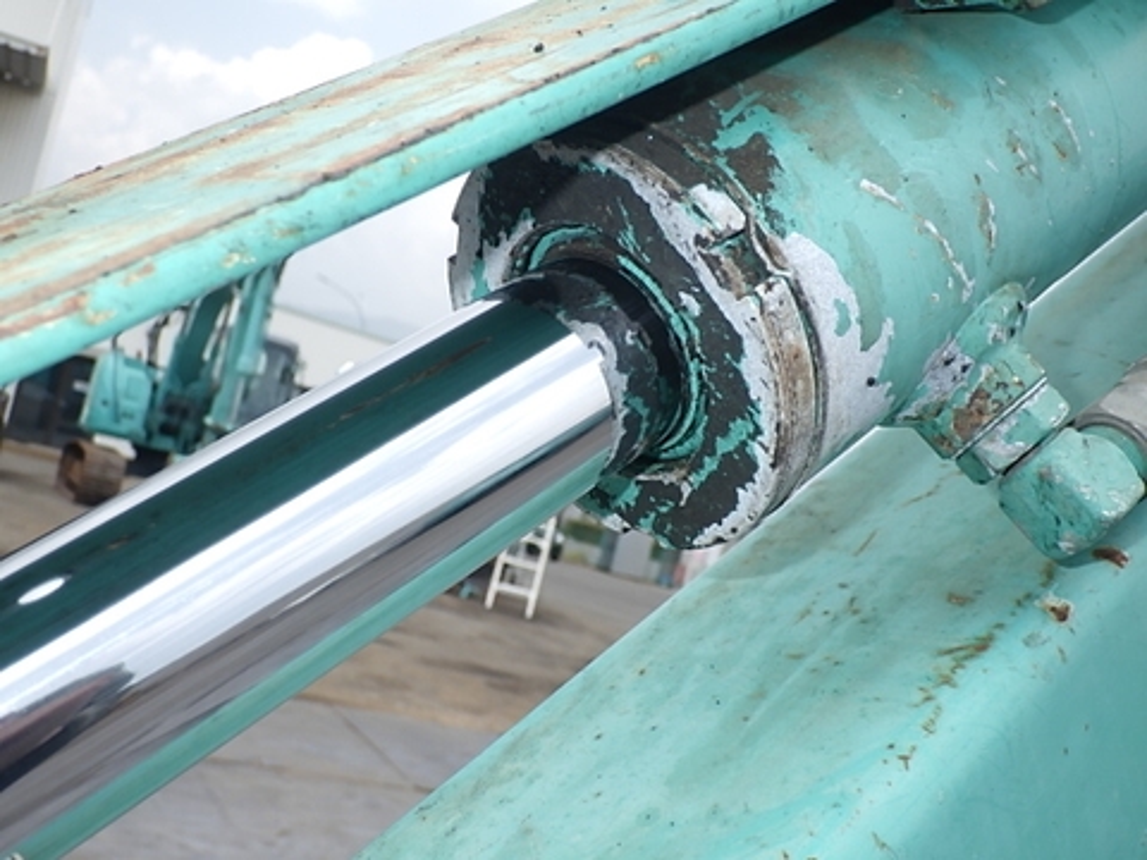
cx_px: 574
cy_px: 430
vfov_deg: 34.3
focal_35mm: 42
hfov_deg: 44.8
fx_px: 1392
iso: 125
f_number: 4.2
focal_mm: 7.5
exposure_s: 1/640
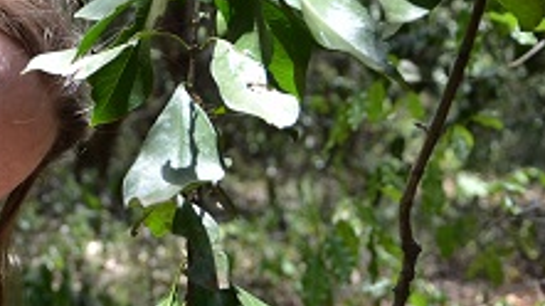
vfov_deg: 10.2
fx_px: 1719
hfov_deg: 17.4
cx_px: -67
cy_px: 184
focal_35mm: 119
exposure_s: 1/125
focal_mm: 28
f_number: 5.6
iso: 220
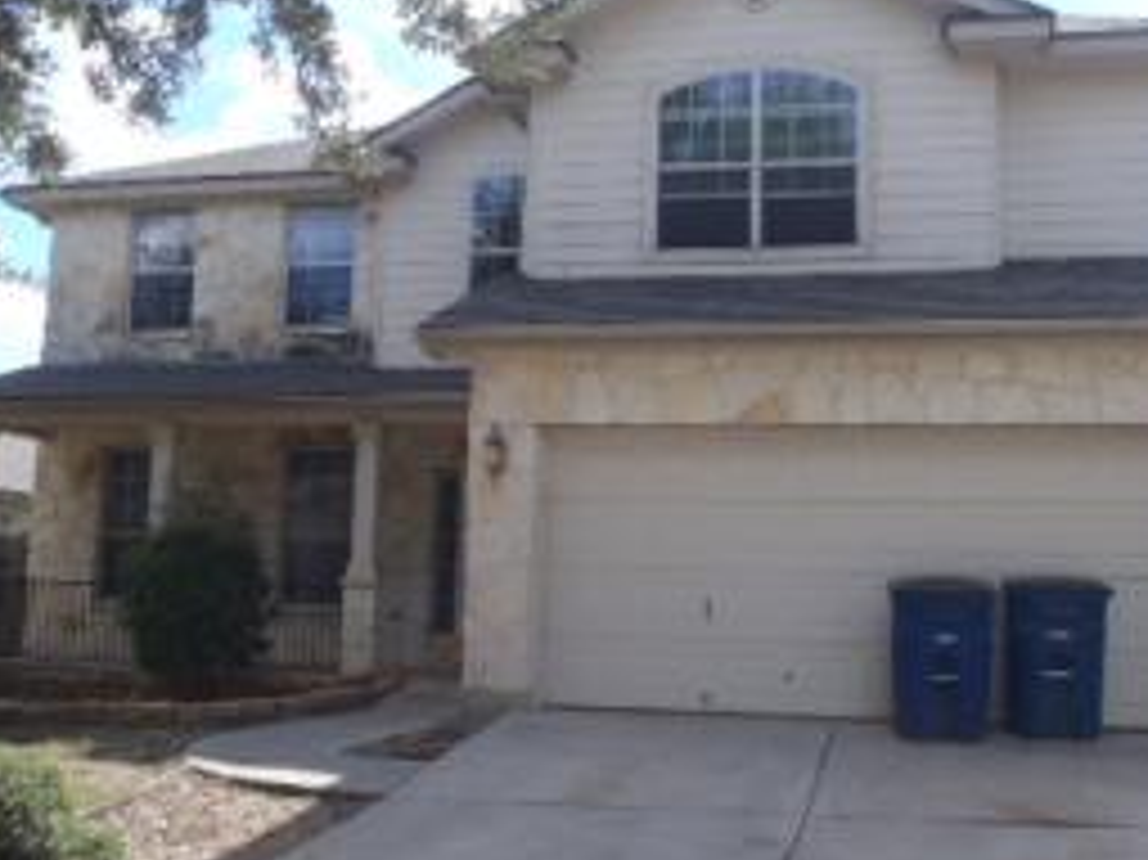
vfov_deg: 32.8
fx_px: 1459
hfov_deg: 43.0
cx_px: 599
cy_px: 401
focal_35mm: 44
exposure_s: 1/400
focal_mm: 5
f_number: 3.9
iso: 80
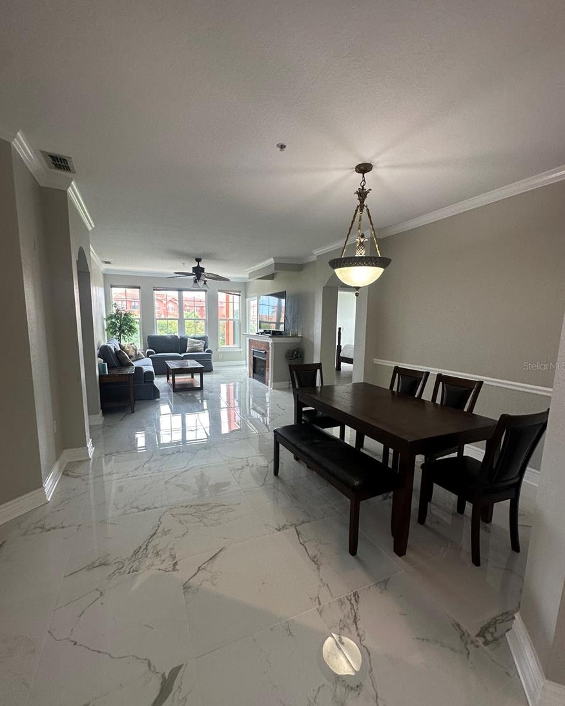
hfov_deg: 84.1
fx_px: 313
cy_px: 366
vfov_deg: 96.7
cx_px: 278
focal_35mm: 15
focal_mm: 2.22
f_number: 2.2
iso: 160
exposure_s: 1/120
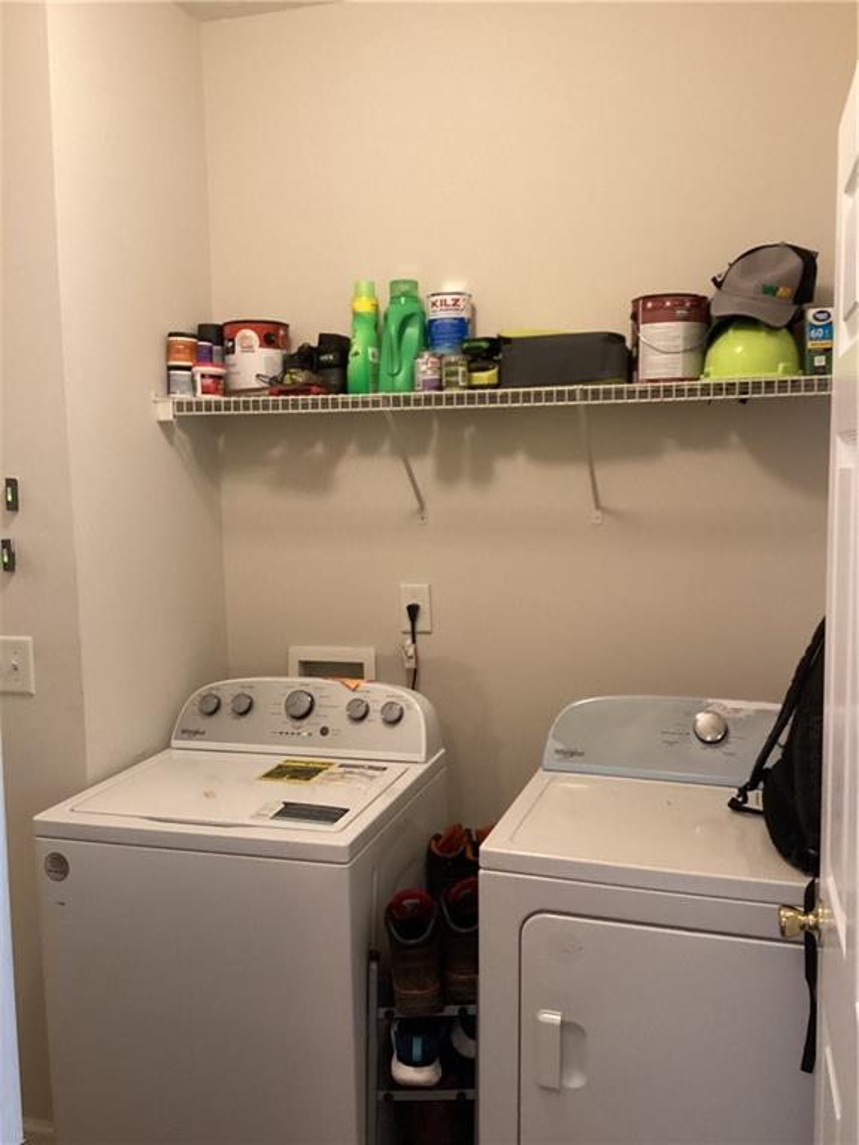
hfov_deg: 45.4
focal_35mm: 31
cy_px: 572
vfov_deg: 58.4
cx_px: 430
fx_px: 1026
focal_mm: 3.3
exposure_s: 1/30
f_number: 2.4
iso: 400
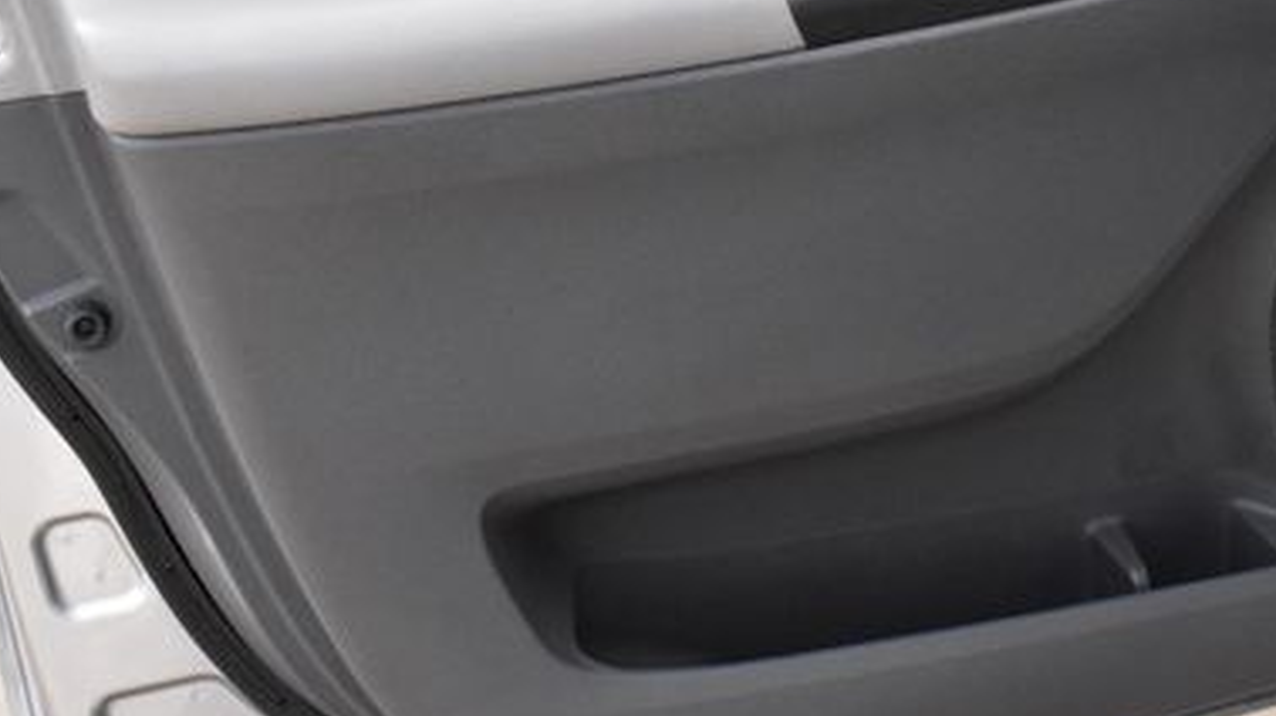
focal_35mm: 56
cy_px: 125
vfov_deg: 21.1
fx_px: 1890
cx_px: 918
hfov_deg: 36.6
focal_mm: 21
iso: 2500
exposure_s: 1/640
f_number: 11
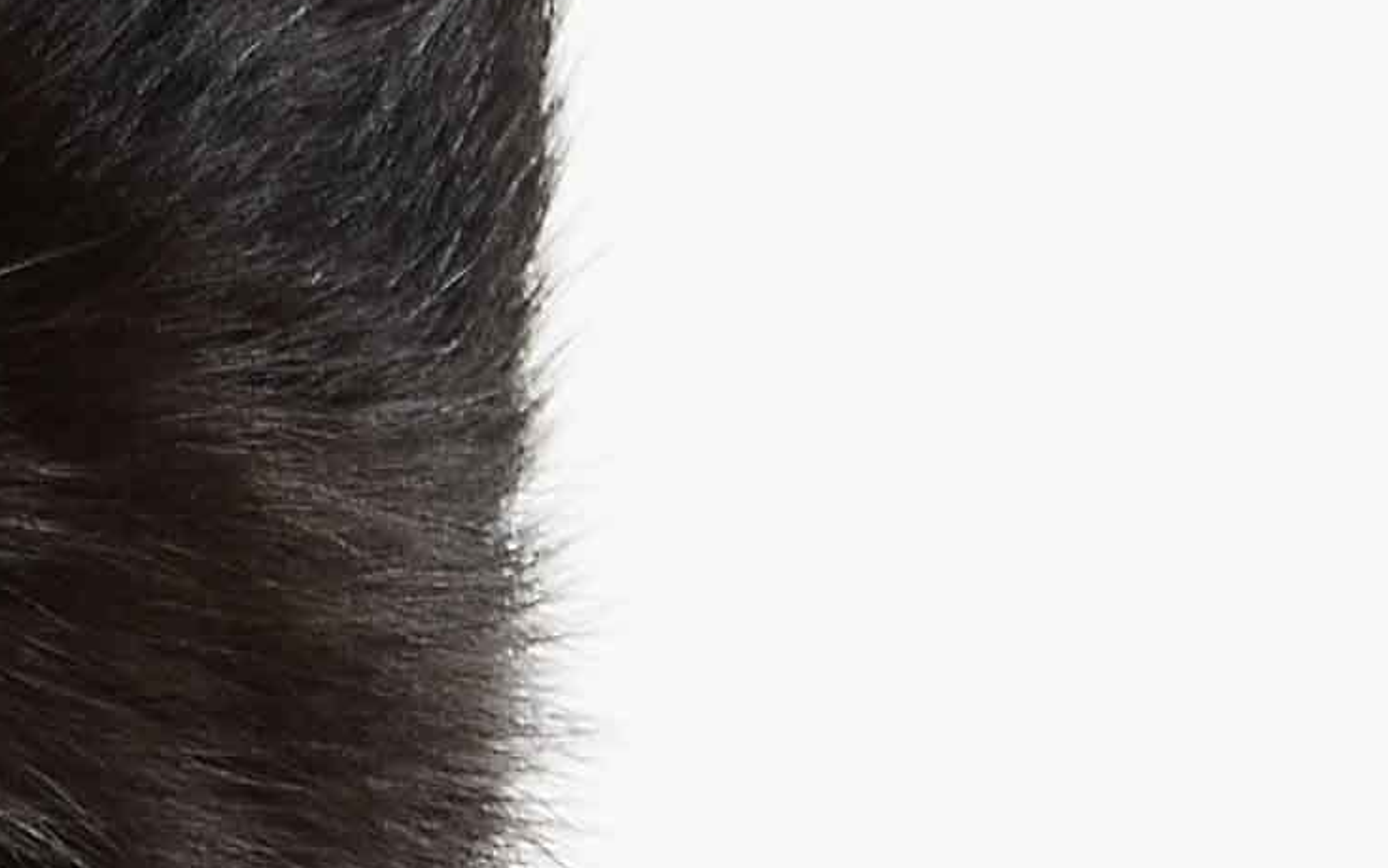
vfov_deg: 2.1
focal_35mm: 635
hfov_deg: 3.3
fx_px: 24024
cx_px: -1473
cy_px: 272
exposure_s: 1/80
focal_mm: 62
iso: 160
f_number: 7.1
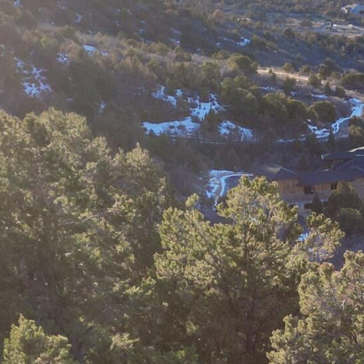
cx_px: 379
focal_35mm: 115
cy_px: 333
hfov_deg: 14.9
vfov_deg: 15.0
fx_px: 1368
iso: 100
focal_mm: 6.72
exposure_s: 1/160
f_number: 1.7
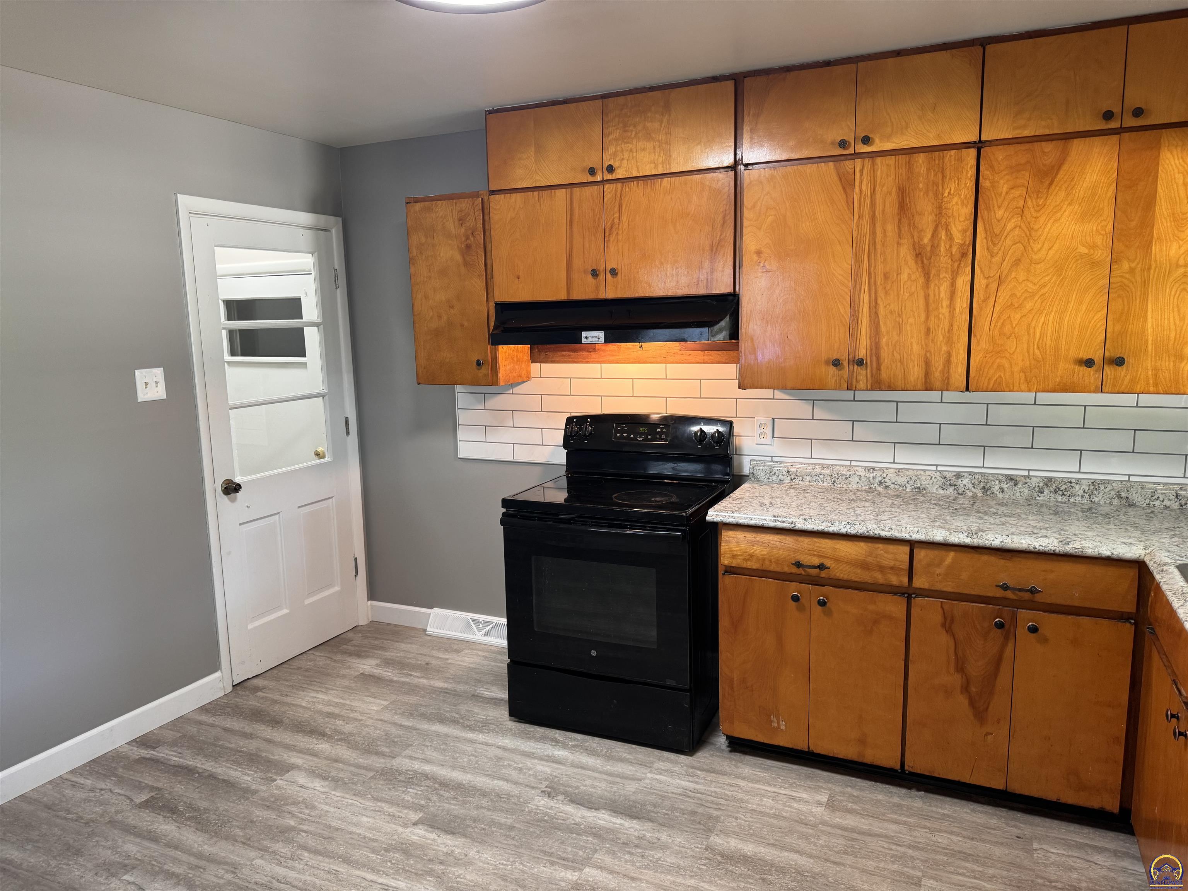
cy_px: 446
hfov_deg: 71.6
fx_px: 824
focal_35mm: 24
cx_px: 594
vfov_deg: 56.8
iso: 160
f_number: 1.78
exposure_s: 1/60
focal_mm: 6.76
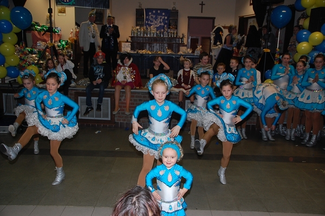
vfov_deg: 39.9
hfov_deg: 57.3
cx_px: 162
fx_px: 298
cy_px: 108
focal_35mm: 33
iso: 400
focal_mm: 22
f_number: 4
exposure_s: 1/60
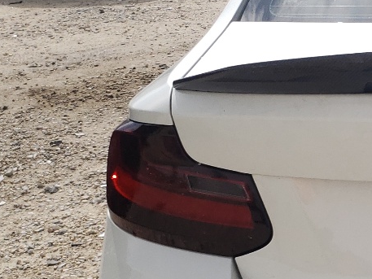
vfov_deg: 16.2
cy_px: 160
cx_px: 523
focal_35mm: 91
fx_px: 978
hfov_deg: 19.4
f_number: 1.5
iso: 50
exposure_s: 1/5000
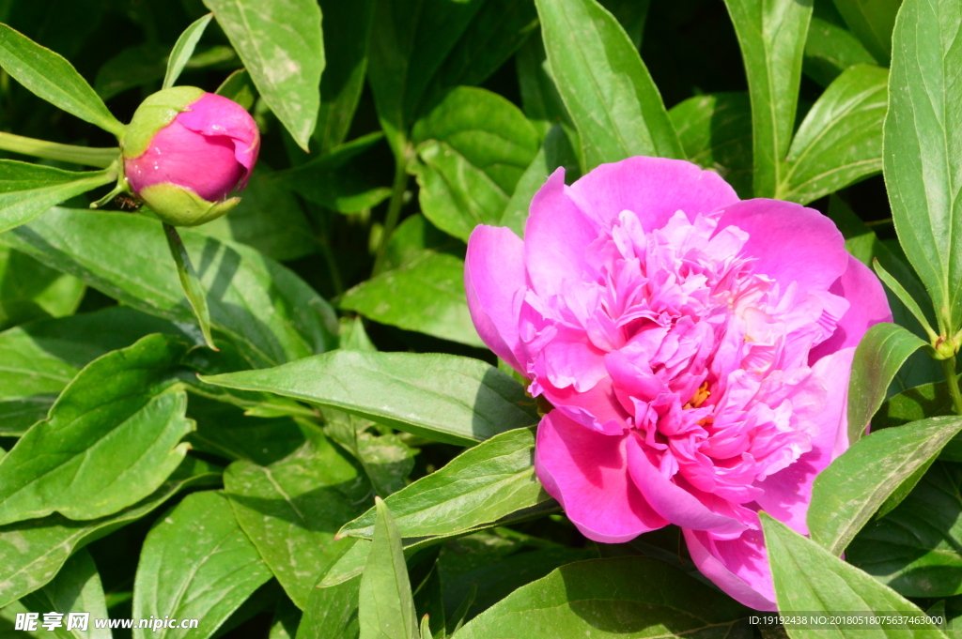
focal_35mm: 202
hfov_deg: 10.2
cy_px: 320
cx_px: 481
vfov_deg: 6.8
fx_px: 5407
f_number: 20
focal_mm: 135
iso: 1000
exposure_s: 1/250
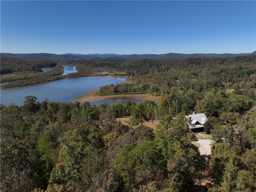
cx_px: 128
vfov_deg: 56.8
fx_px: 177
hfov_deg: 71.6
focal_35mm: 24
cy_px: 96
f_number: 2.8
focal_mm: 12.29
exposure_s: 1/400
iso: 110
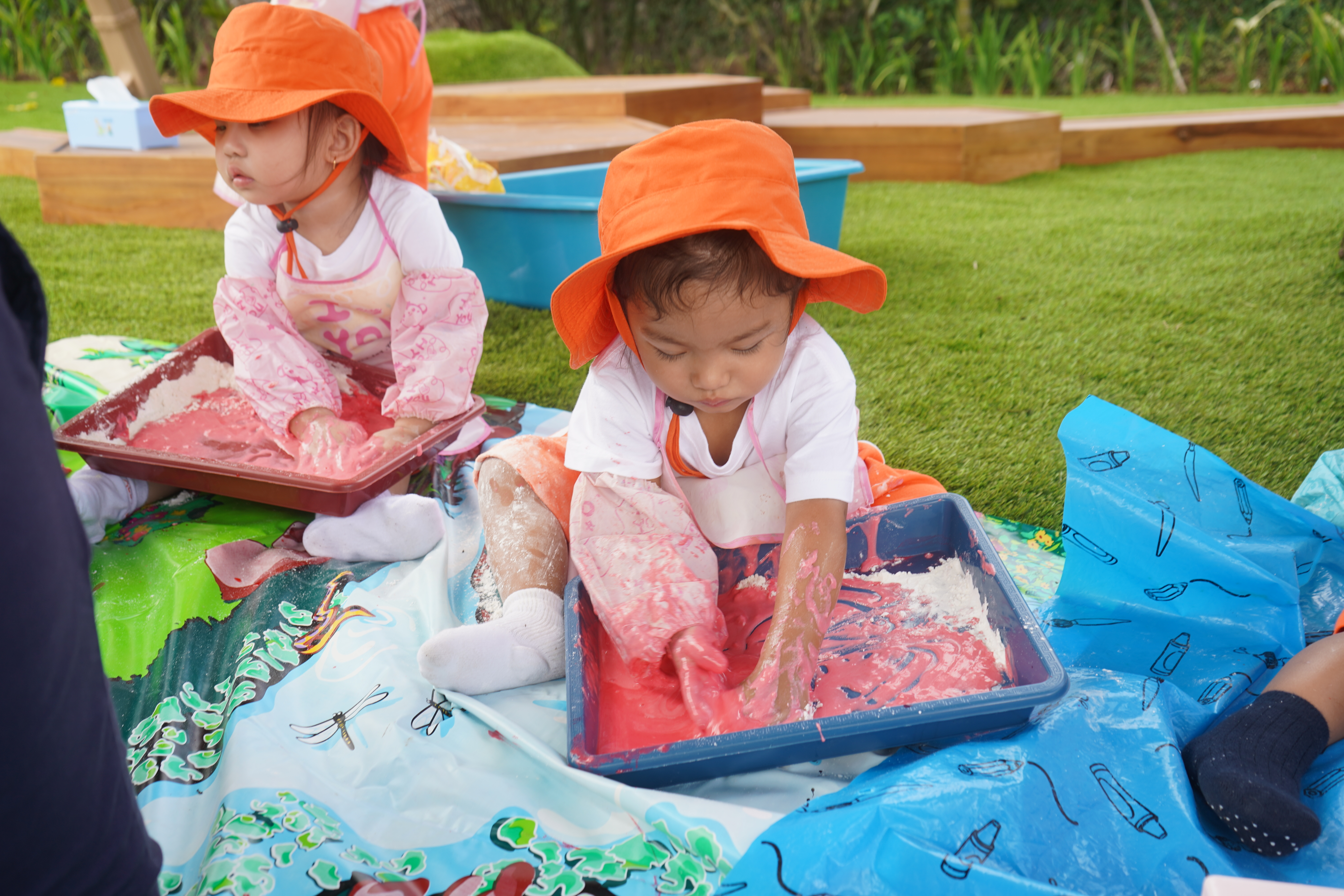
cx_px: 672
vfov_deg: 37.9
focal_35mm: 35
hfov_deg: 54.4
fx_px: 1307
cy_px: 448
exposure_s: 1/80
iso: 100
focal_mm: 35
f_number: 5.6
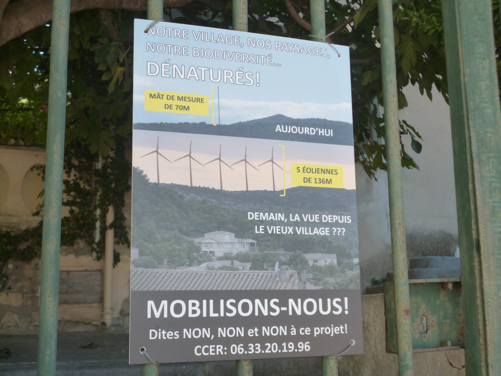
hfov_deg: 42.9
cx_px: 250
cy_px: 188
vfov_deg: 32.9
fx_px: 637
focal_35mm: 44
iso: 160
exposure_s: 1/200
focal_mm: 7.9
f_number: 3.4
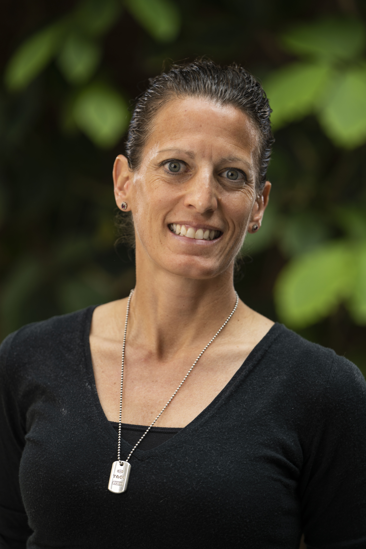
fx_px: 2348
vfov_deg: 13.3
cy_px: 274
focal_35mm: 154
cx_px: 183
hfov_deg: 8.9
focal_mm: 154
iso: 125
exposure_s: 1/125
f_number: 3.5
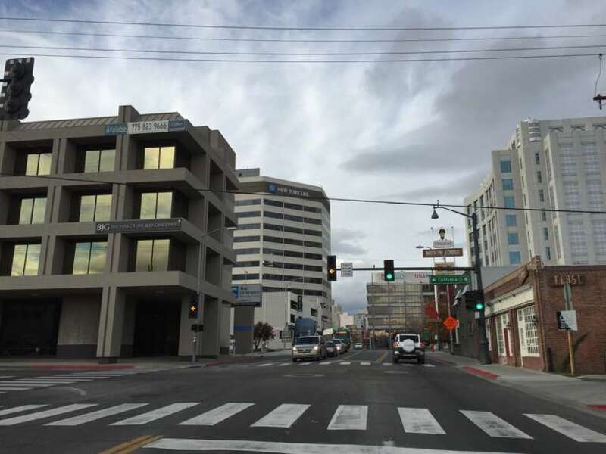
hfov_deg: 61.7
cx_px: 303
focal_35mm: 29
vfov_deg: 48.2
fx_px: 508
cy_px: 227
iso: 32
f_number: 2.2
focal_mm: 4.15
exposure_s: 1/1068
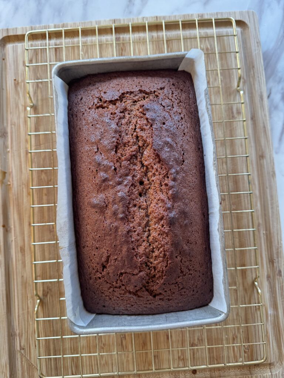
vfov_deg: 71.6
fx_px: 263
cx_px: 142
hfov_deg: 56.8
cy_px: 189
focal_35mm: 24
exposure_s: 1/60
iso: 400
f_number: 1.78
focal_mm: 6.76
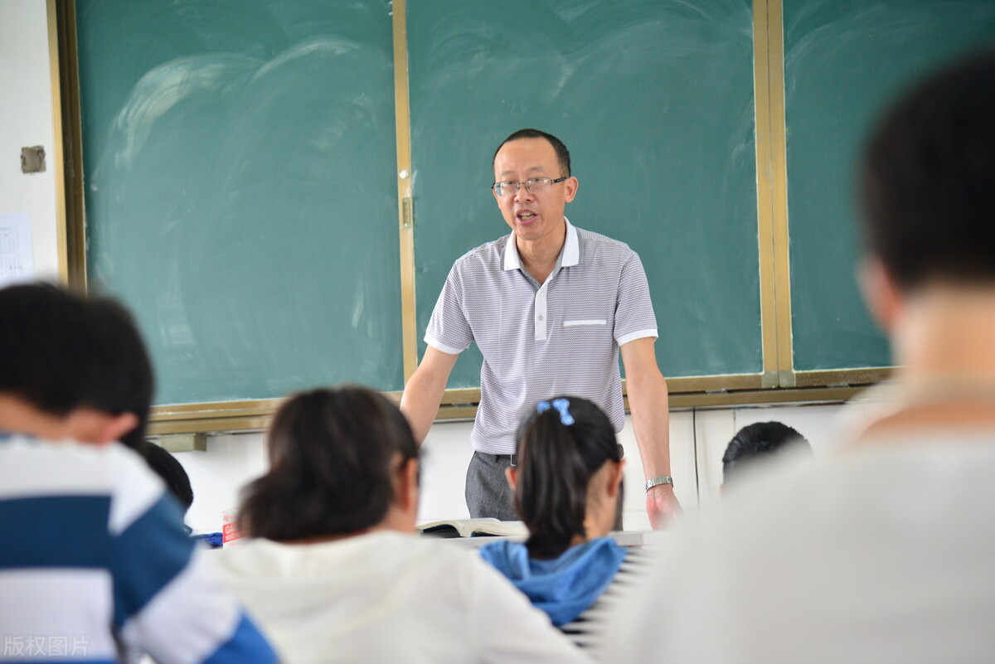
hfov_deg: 17.1
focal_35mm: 120
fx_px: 3318
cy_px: 332
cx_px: 498
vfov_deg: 11.4
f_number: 4.5
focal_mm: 120
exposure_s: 1/160
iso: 1250
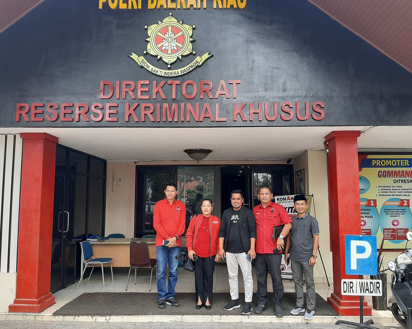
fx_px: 354
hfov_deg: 60.4
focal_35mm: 29
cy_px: 165
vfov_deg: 50.0
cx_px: 209
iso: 40
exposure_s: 1/165
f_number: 1.7
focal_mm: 3.93
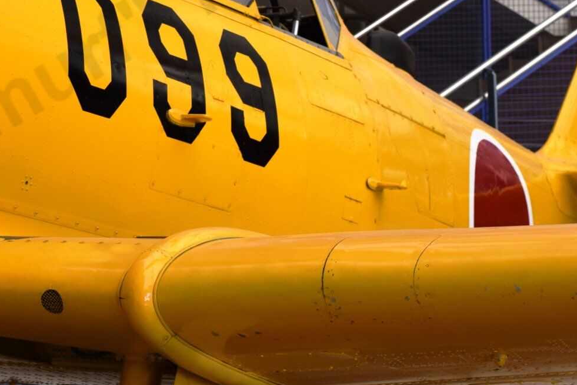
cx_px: 81
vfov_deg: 9.5
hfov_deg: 14.1
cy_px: 58
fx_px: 2309
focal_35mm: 144
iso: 400
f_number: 8
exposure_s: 1/250
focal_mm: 46
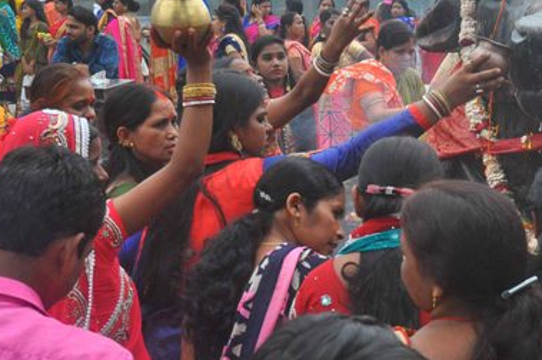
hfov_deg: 25.2
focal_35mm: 76
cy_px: 265
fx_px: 1143
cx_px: 556
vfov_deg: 17.8
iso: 400
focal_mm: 24
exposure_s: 1/250
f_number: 7.1
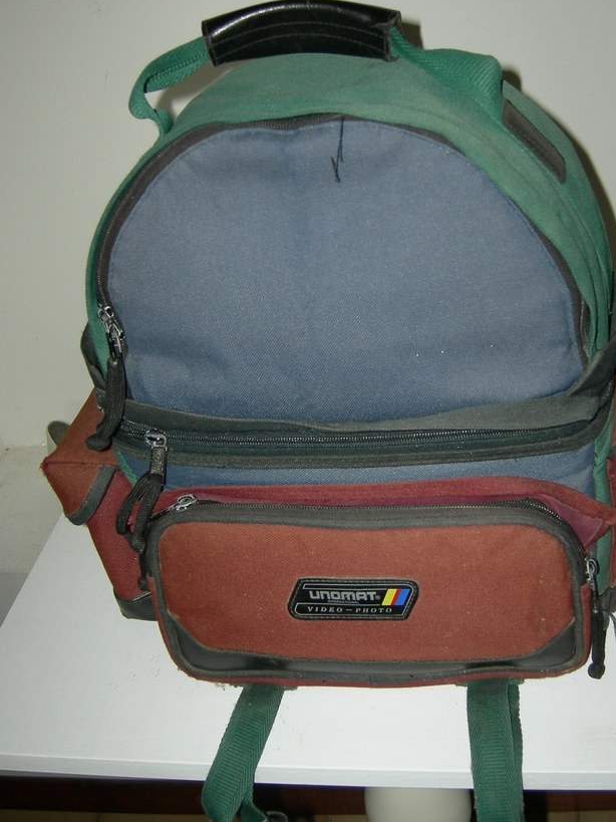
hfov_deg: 32.1
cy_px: 380
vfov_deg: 42.1
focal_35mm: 45
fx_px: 1068
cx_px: 369
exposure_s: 1/60.1
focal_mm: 7.5
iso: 64
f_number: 2.7
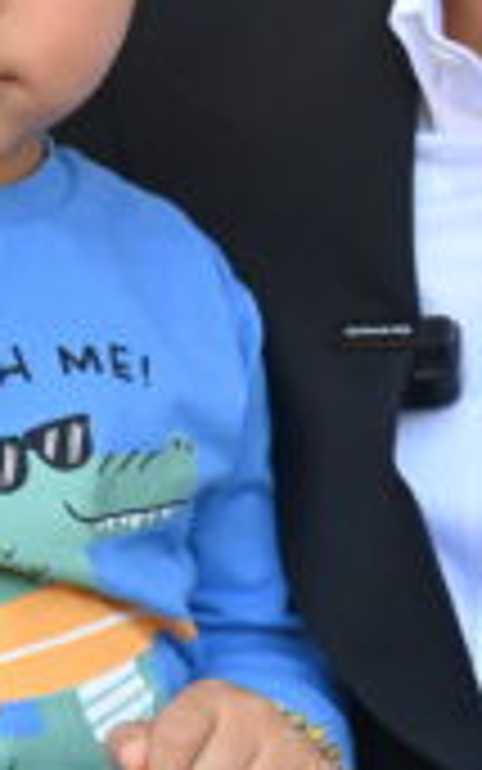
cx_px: 374
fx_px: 4137
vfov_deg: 10.6
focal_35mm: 197
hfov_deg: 6.7
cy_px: 113
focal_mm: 44
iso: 640
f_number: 2.8
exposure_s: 1/800
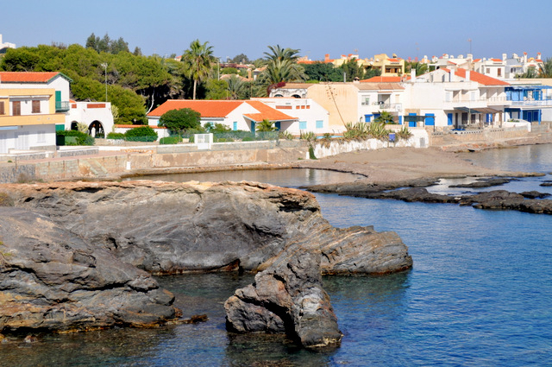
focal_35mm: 93
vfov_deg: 14.7
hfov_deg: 21.9
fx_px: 1424
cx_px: 276
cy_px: 184
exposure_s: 1/2000
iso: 200
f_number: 4.5
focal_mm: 62
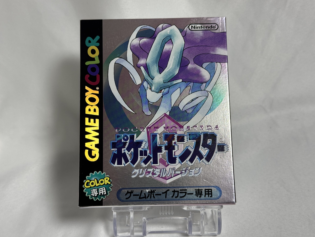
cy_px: 118
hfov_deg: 39.7
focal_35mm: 48
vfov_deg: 30.3
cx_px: 158
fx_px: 437
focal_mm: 6.76
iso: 80
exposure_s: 1/70
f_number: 1.78
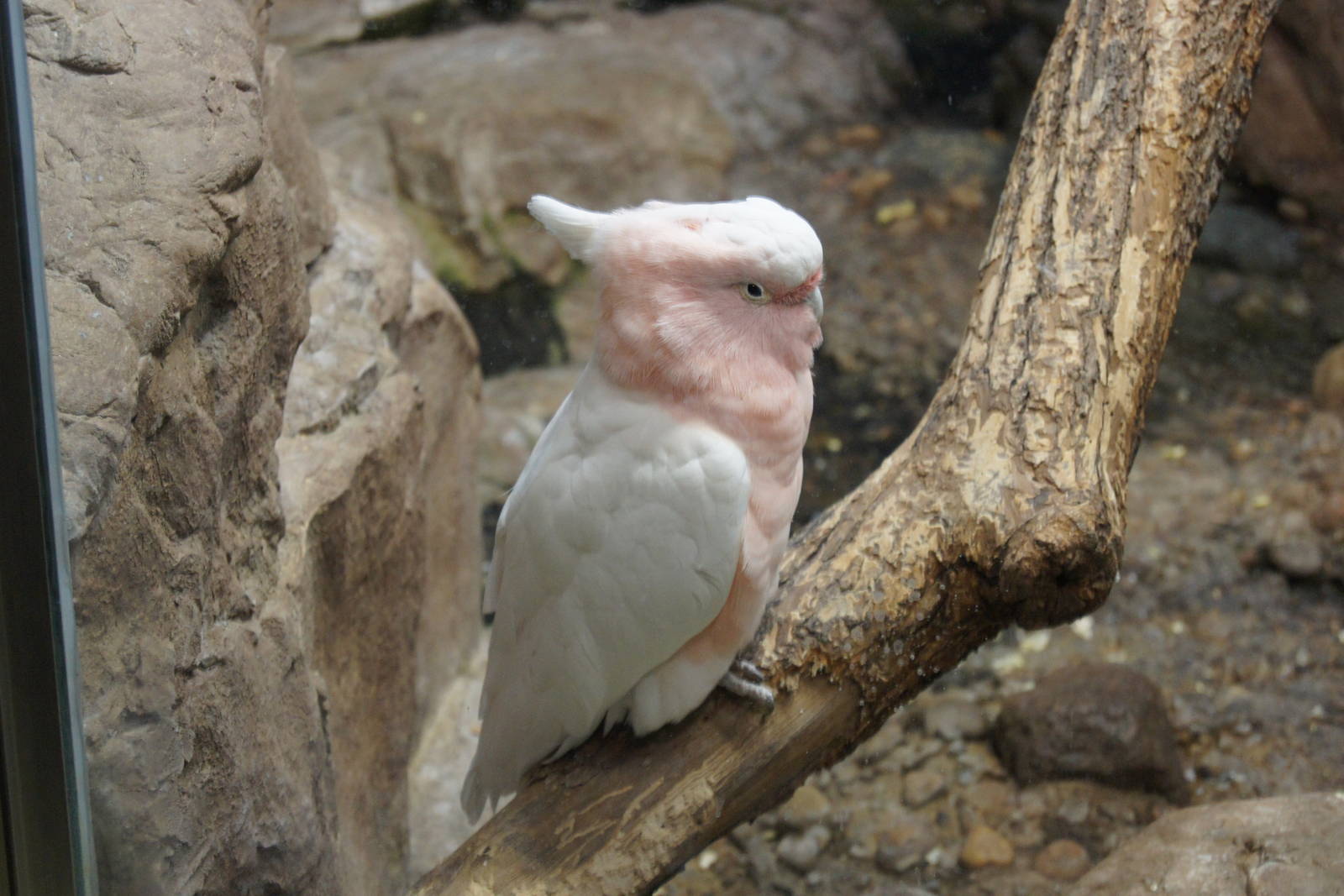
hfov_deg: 24.6
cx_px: 672
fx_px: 3080
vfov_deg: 16.6
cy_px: 448
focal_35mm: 82
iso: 1600
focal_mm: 55
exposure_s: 1/40
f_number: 5.6
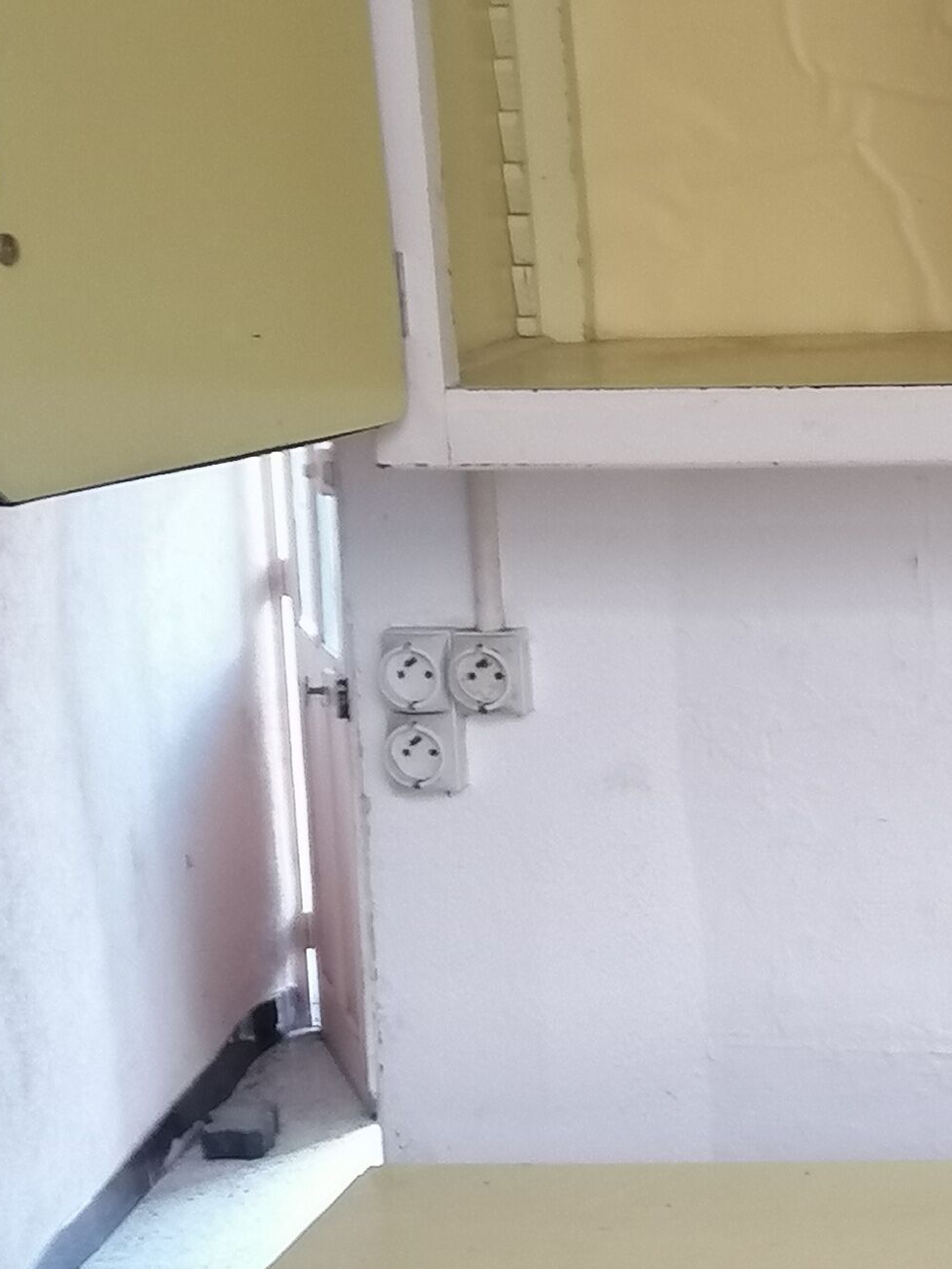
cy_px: 931
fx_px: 3924
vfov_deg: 18.3
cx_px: 1371
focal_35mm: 107
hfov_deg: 13.2
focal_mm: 4.75
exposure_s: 1/33.3
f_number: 1.8
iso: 320
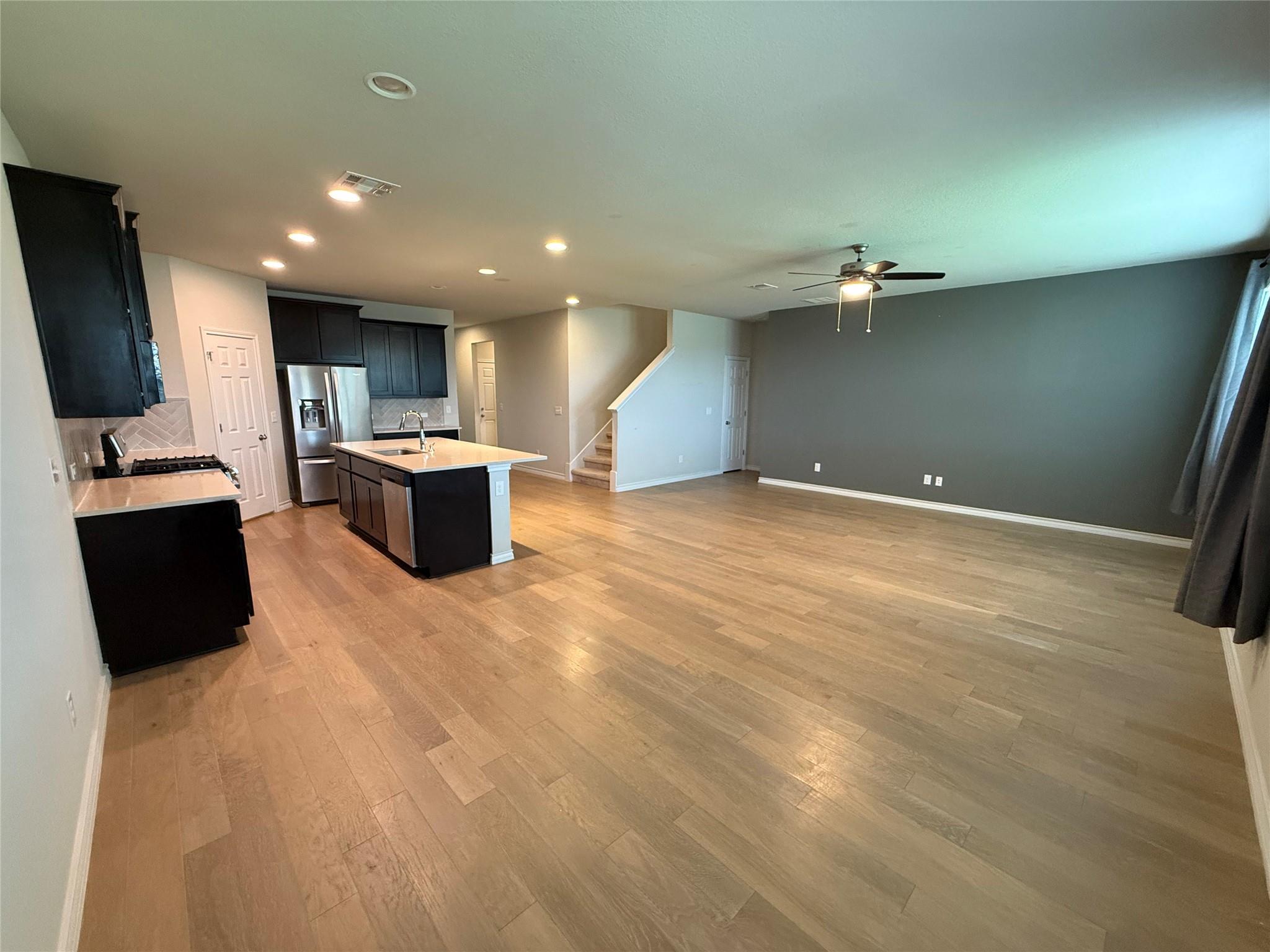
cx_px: 635
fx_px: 514
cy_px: 476
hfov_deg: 102.1
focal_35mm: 14
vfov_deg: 85.7
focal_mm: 2.22
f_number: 2.2
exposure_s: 1/60
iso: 320
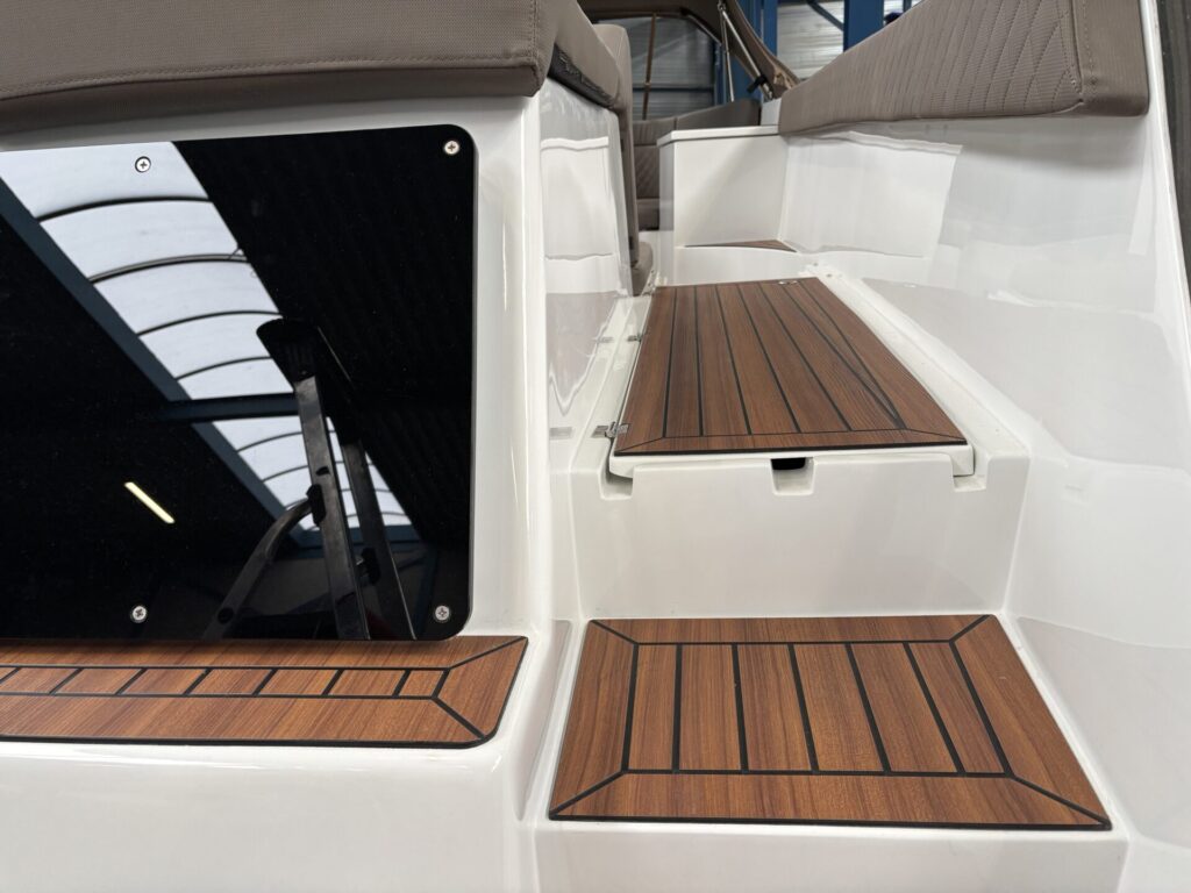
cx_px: 596
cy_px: 446
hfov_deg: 67.3
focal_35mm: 26
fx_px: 895
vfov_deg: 53.1
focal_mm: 5.96
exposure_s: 1/121
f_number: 1.6
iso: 125
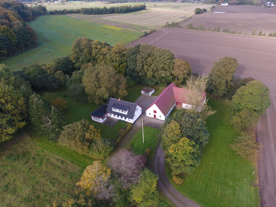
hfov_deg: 76.3
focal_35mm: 22
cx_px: 149
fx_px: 175
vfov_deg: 61.0
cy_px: 113
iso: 100
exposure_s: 1/184
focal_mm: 3.61
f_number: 2.8
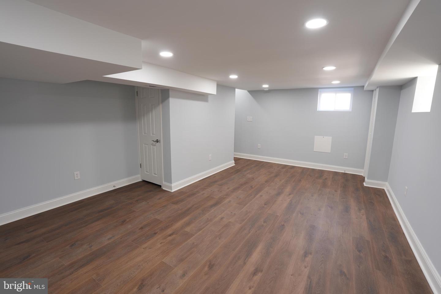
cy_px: 147
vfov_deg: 73.7
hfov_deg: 96.7
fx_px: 196
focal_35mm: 16
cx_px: 220
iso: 100
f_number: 8
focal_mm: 16
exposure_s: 1/2.5
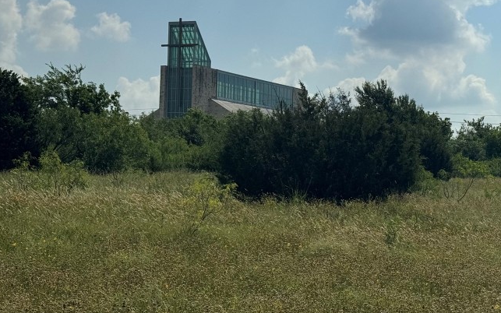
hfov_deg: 25.2
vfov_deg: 16.1
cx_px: 382
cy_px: 110
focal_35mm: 81
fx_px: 1106
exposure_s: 1/28571
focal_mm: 6.76
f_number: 1.78
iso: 80
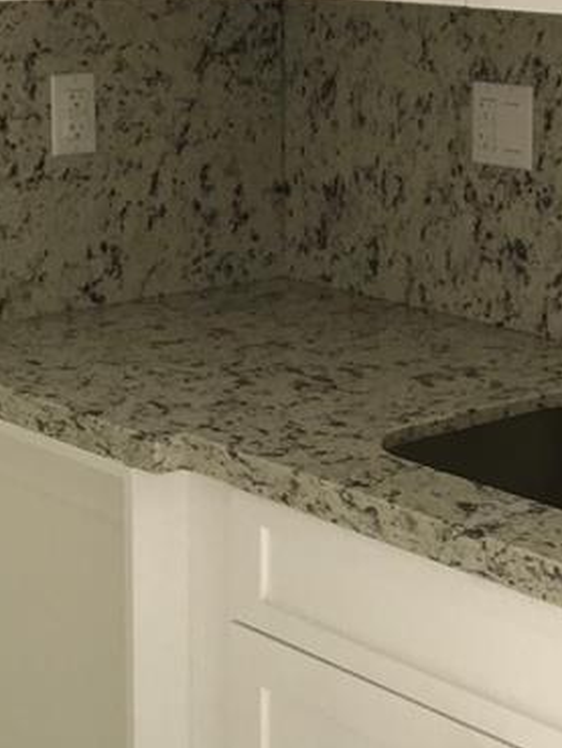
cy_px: 136
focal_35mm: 91
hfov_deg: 16.1
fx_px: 1969
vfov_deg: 21.2
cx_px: 438
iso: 20
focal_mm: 3.99
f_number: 1.8
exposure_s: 1/760
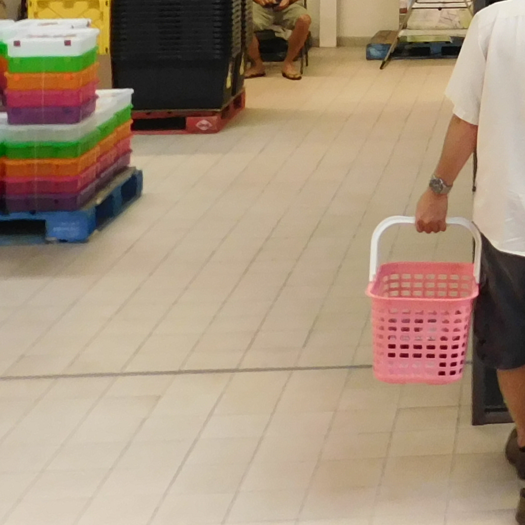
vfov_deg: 17.6
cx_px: 697
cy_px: -271
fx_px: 1510
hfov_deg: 18.3
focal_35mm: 88
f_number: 3
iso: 280
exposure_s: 1/30
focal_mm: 4
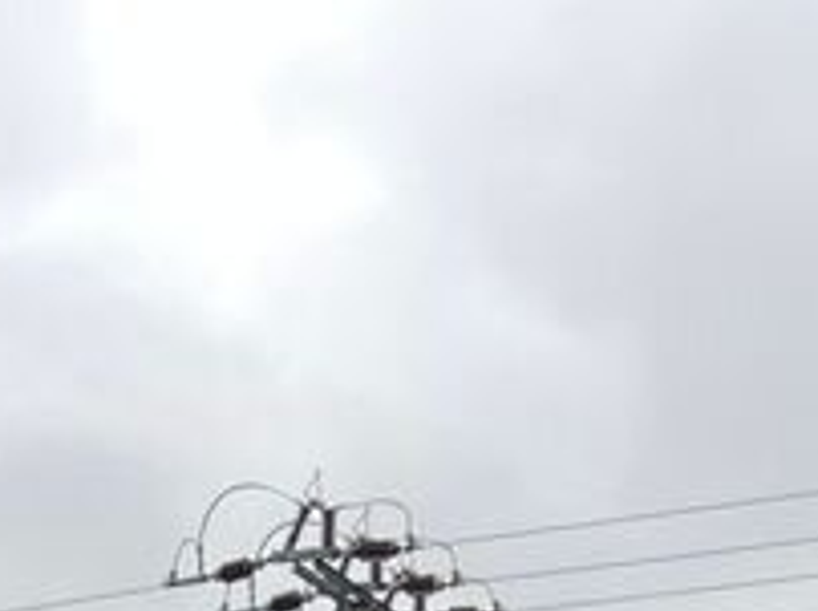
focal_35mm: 132
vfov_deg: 9.9
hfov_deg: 14.9
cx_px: 267
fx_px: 3116
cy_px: 1453
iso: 50
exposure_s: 1/235
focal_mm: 5.7
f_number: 1.5
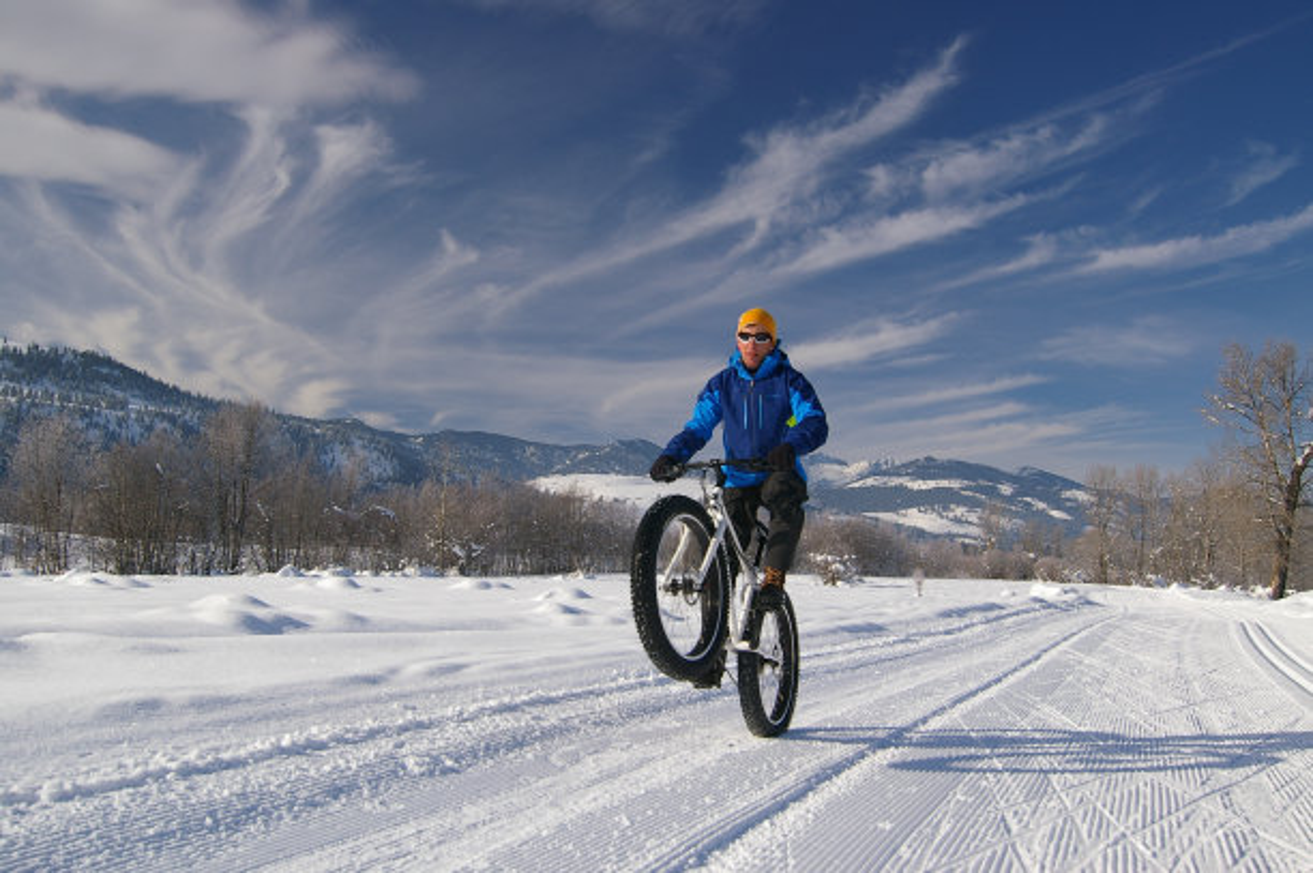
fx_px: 1148
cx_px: 656
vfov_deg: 41.6
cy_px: 436
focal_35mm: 32
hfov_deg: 59.5
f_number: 5.6
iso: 200
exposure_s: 1/500
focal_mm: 21
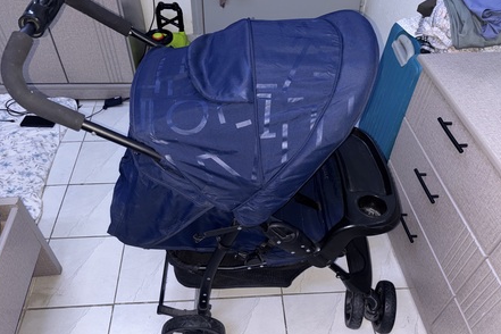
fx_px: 390
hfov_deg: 65.5
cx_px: 246
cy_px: 190
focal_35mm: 28
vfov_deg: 46.3
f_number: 1.6
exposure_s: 1/12
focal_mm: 5.96
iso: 80
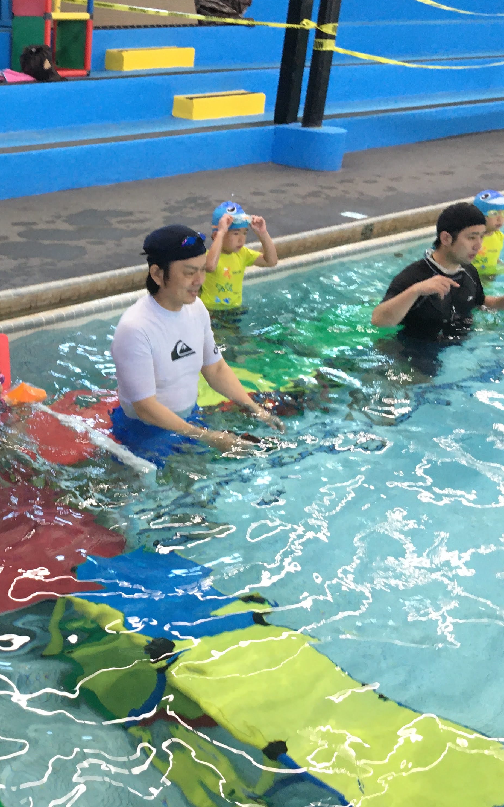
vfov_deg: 47.2
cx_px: 8
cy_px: 405
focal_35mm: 42
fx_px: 923
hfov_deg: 28.7
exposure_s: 1/30
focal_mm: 4.15
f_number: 2.2
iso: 40
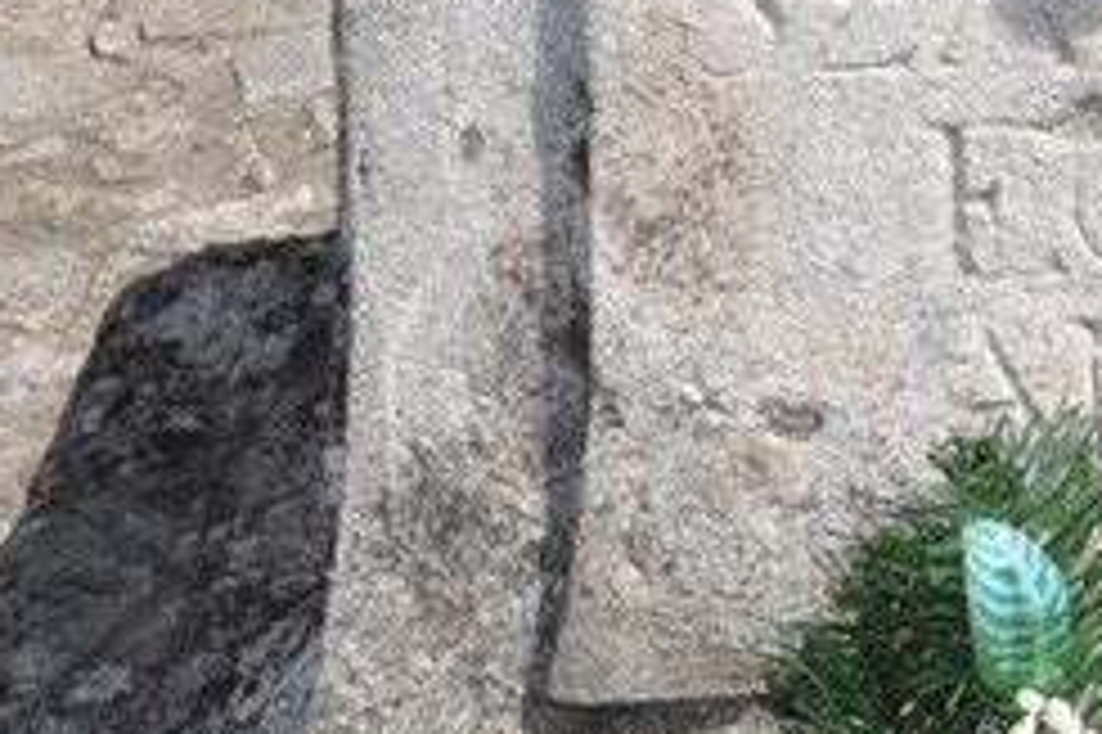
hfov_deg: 10.6
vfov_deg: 7.2
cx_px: 1673
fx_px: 5751
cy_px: -266
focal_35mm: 188
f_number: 18
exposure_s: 1/200
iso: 400
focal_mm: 30
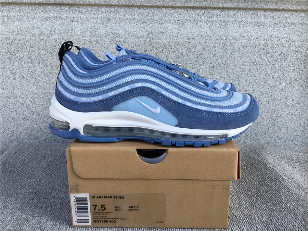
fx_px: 276
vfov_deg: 45.4
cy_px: 116
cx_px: 154
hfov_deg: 58.4
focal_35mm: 31
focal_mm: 3.3
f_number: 2.4
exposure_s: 1/382
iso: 25
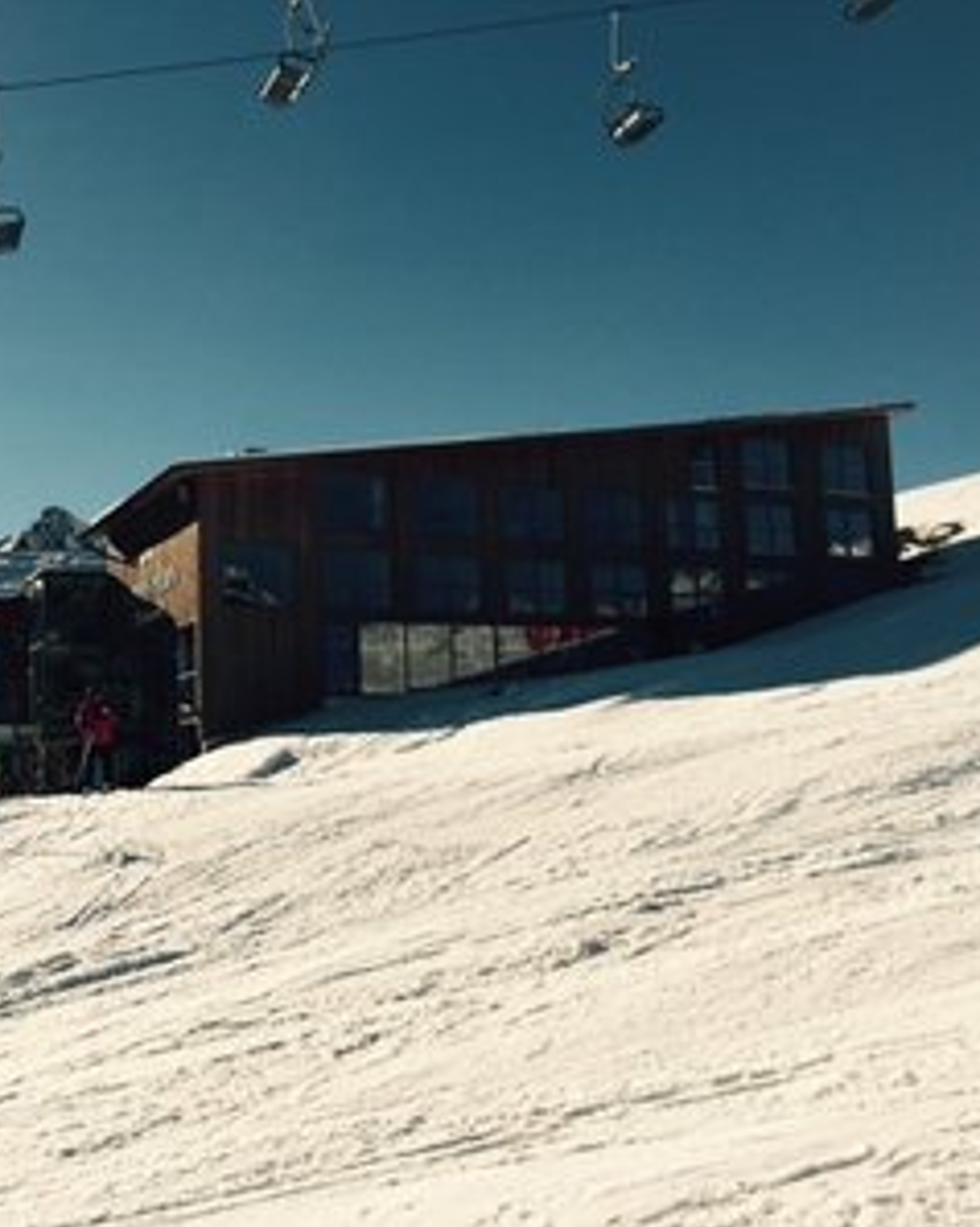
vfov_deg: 48.0
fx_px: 1379
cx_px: 334
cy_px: 614
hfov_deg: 38.7
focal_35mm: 38
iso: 32
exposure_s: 1/4950
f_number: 2.2
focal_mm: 4.15
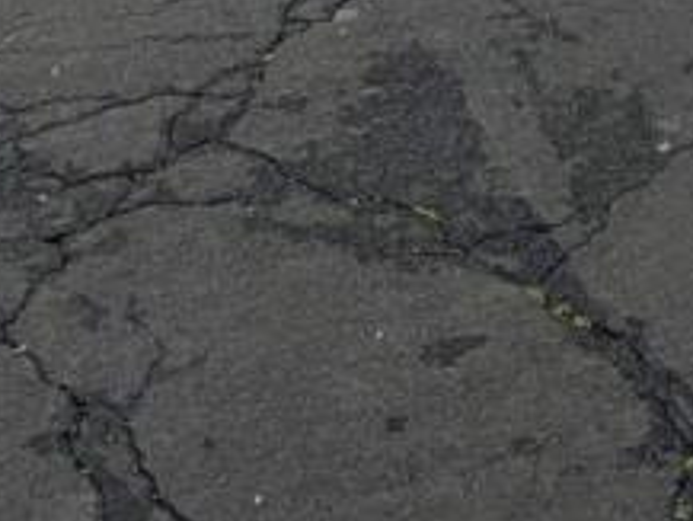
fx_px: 1663
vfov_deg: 11.3
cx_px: 402
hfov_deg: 23.5
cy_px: -1021
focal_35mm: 83
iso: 48
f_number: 1.7
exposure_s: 1/9804
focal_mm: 2.02
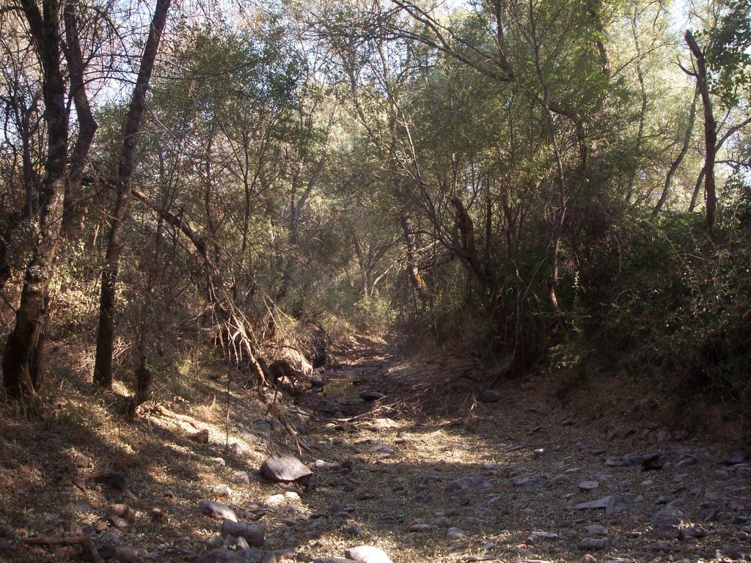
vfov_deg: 36.8
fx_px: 846
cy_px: 282
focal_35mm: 39
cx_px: 376
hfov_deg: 47.9
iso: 140
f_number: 2.8
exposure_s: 1/60
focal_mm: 8
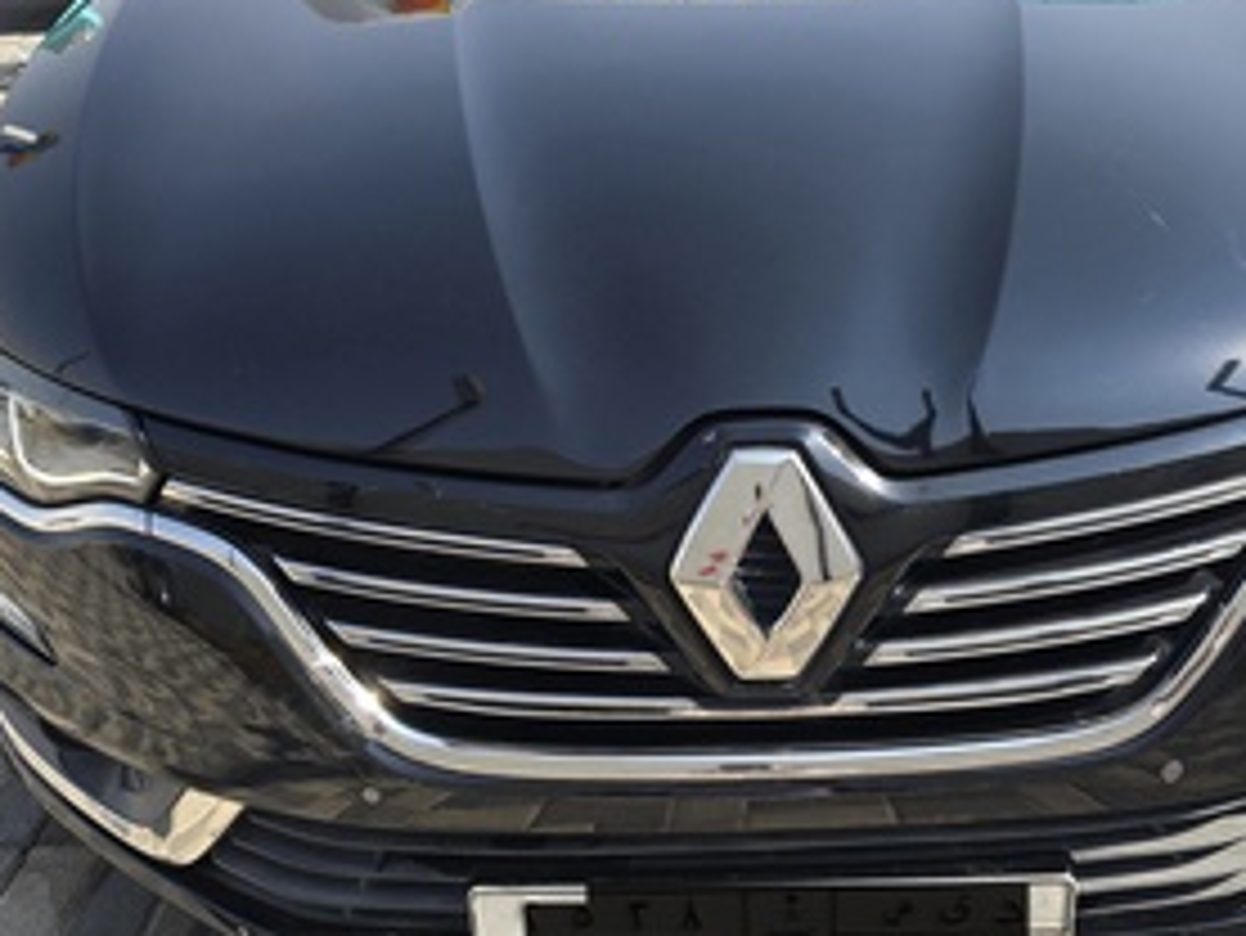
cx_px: 722
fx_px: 1368
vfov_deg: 37.5
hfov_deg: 48.8
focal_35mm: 38
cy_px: 601
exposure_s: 1/323
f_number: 1.7
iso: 12
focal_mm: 6.3
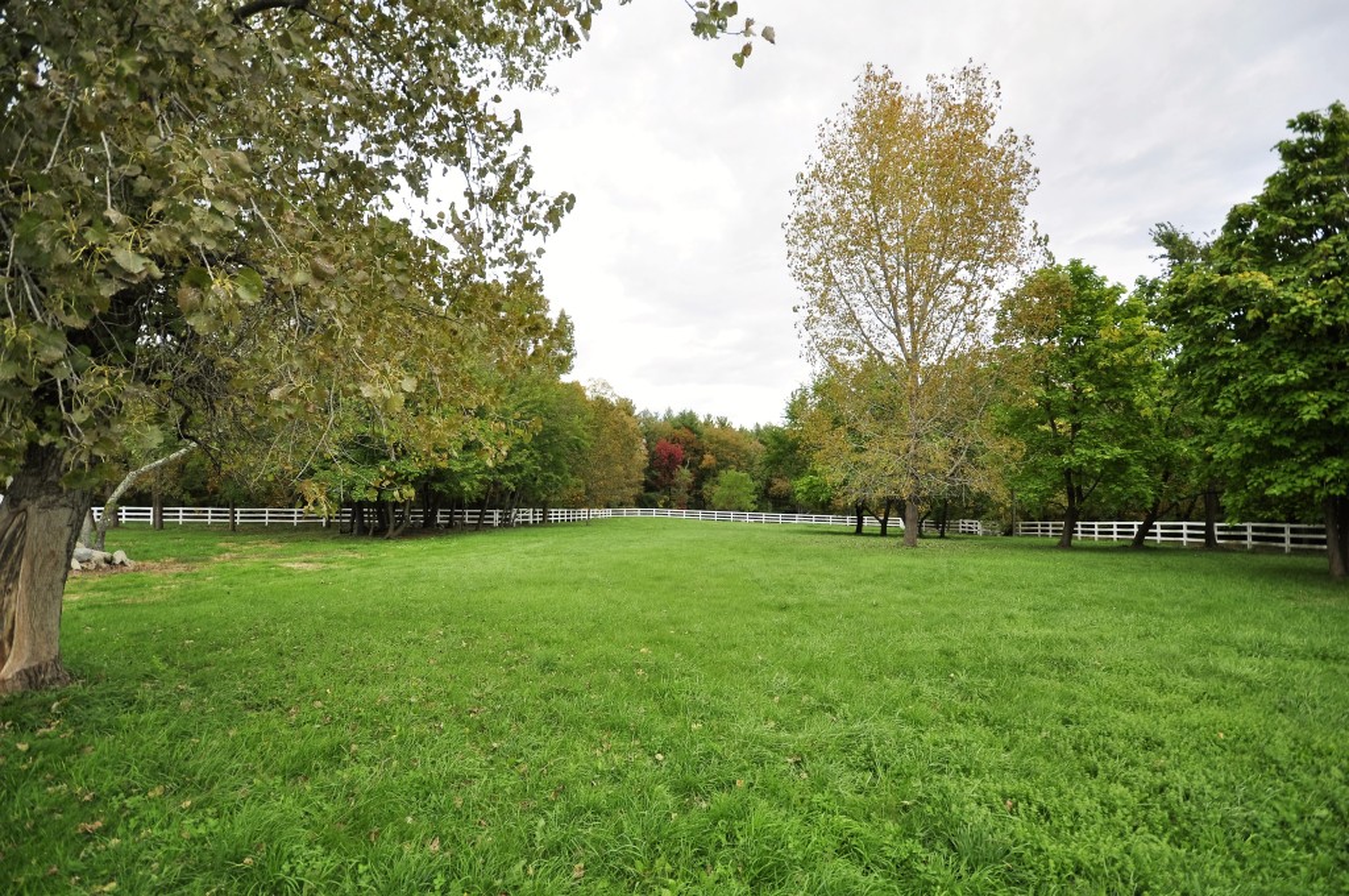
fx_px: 618
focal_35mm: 16
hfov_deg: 95.1
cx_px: 674
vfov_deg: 71.9
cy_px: 448
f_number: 5
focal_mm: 11
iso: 200
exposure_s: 1/100
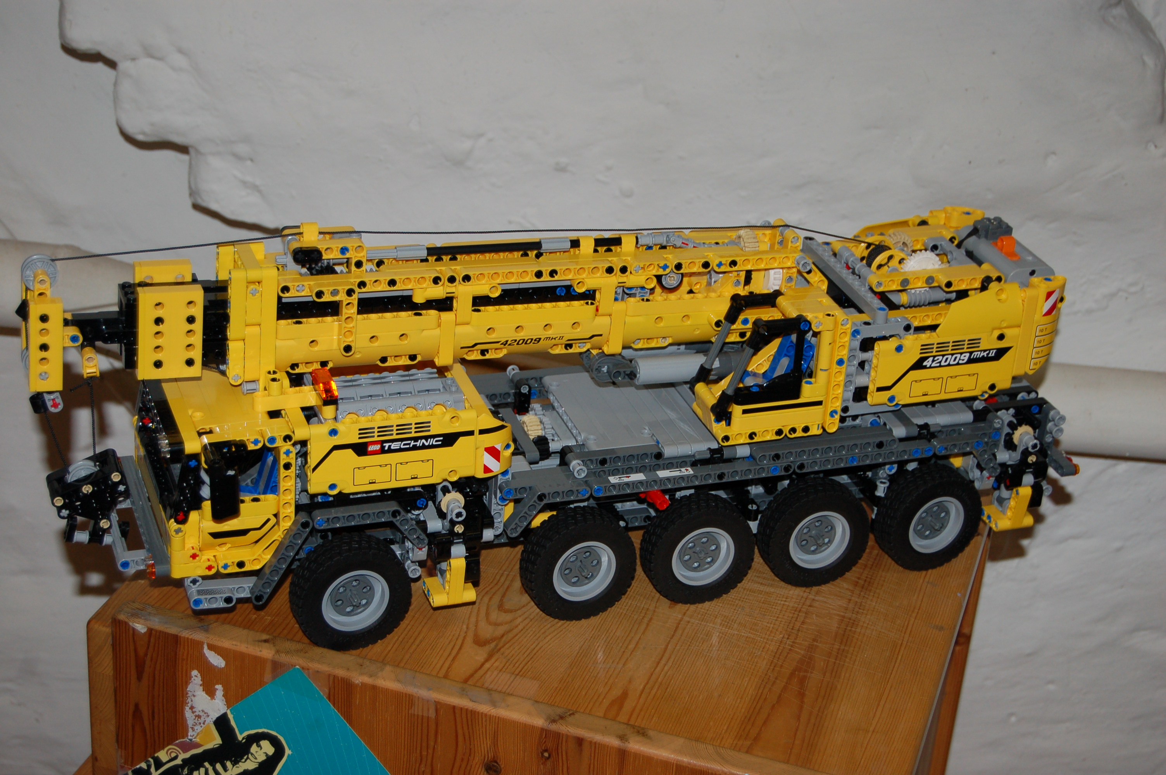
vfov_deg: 21.5
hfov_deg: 31.9
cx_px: 583
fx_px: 2039
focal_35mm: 63
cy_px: 388
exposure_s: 1/60
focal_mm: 42
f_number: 5.3
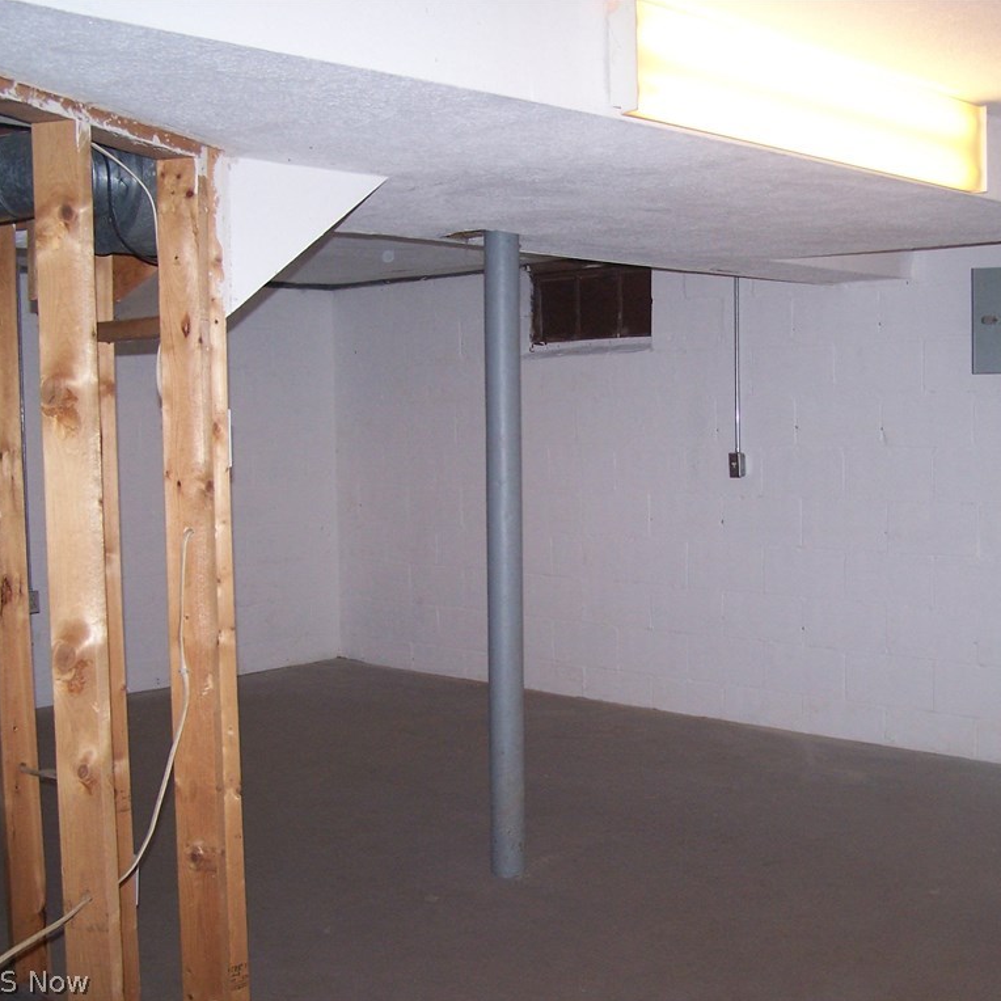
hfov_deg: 37.3
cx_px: 624
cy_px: 500
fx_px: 1472
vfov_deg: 37.6
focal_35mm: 45
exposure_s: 1/60
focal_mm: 6.3
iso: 140
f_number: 2.8
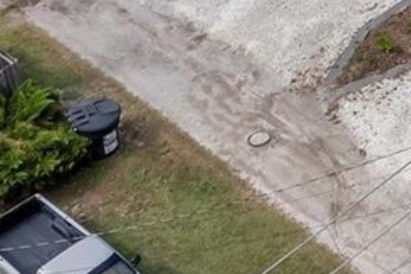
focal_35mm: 119
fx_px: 1358
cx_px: 661
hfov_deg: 15.5
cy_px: -248
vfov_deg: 10.7
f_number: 2.8
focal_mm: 8.38
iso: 120
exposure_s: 1/1600
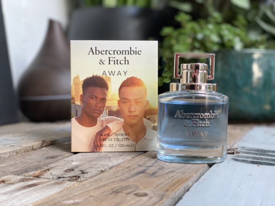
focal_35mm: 52
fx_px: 413
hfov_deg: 36.8
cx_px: 138
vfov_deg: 28.0
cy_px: 103
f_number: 2
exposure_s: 1/122
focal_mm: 6
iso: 250
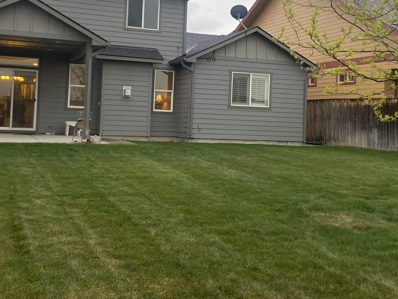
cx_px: 179
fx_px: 541
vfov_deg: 30.6
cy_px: 93
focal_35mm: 47
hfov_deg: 40.4
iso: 50
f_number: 1.8
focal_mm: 4.25
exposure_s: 1/121
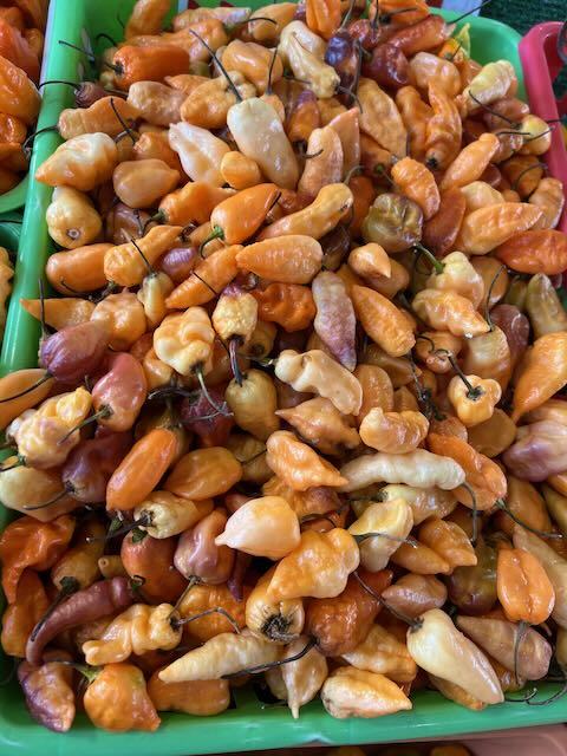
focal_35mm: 26
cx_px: 284
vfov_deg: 67.3
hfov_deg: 53.1
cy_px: 378
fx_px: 568
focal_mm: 5.7
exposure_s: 1/121
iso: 64
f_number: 1.5
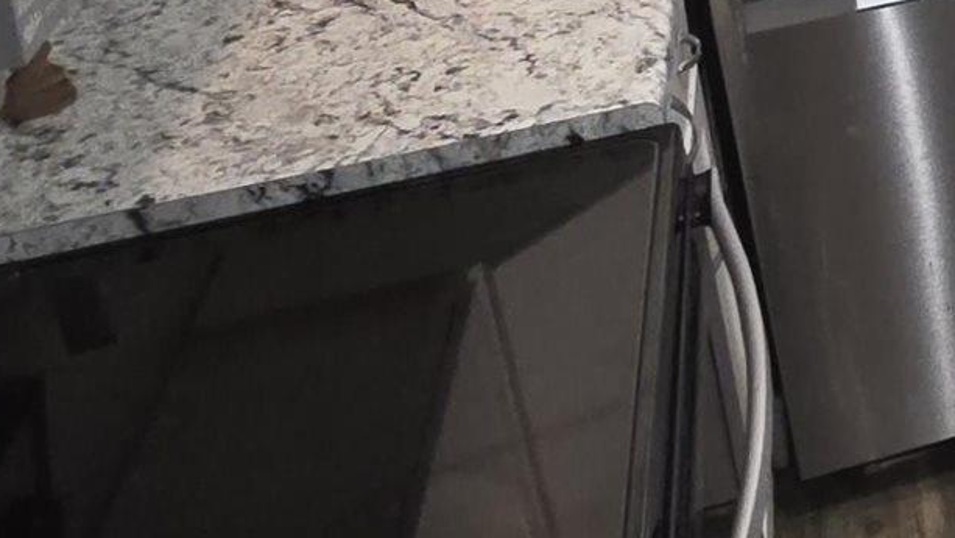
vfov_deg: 15.2
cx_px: 1528
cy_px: -359
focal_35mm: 71
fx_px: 1798
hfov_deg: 22.7
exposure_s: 1/60
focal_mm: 2.2
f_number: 1.9
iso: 250
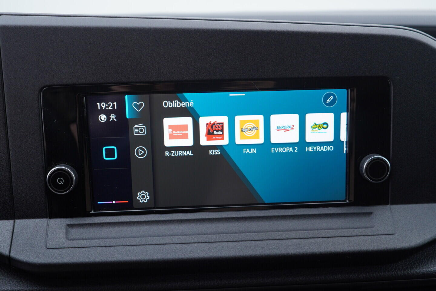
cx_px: 218
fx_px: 436
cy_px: 146
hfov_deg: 53.1
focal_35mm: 36
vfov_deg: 36.9
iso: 125
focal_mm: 24
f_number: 3.2
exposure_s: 1/50
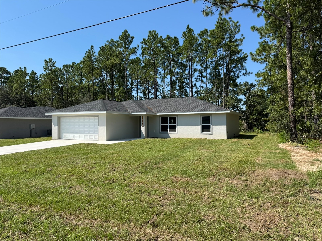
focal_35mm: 24
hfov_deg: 71.6
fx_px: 223
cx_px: 161
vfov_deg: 56.8
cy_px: 120
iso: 80
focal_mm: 6.76
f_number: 1.78
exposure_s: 1/3597
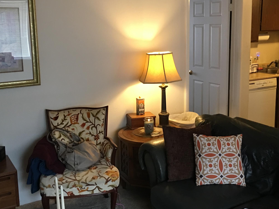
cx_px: 146
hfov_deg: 43.8
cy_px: 86
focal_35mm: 43
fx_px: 347
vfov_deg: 33.5
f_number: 2.2
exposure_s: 1/15
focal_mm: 4.15
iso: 100
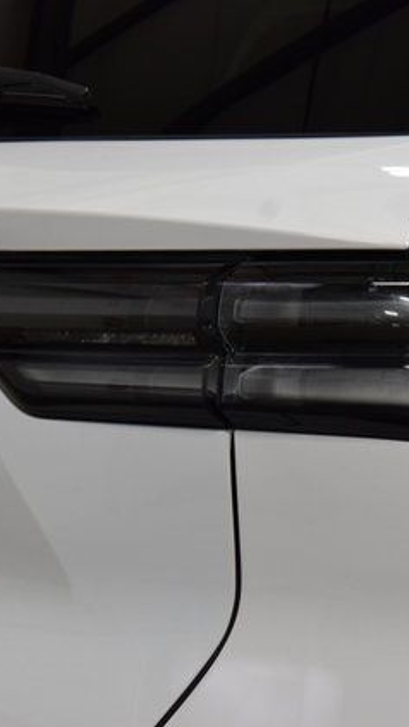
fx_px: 2294
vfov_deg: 18.0
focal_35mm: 119
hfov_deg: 10.1
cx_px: 387
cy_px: 365
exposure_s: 1/60
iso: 1400
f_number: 8
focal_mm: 50
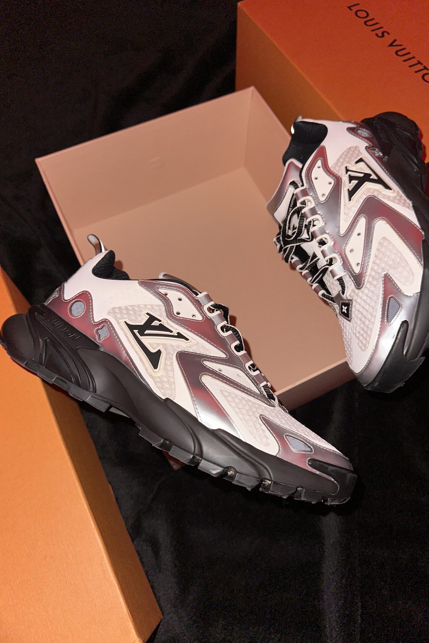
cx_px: 231
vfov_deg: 71.5
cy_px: 322
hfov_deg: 51.2
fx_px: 447
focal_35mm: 25
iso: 50
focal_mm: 6.86
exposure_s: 1/4
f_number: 1.78
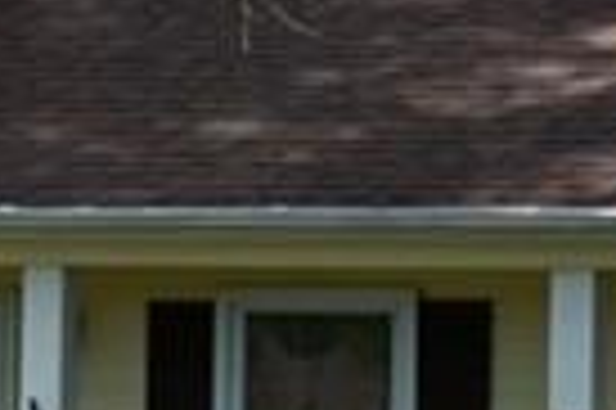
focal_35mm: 381
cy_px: 131
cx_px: -108
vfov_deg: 3.6
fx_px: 6512
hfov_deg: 5.4
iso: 400
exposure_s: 1/400
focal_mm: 34
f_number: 10
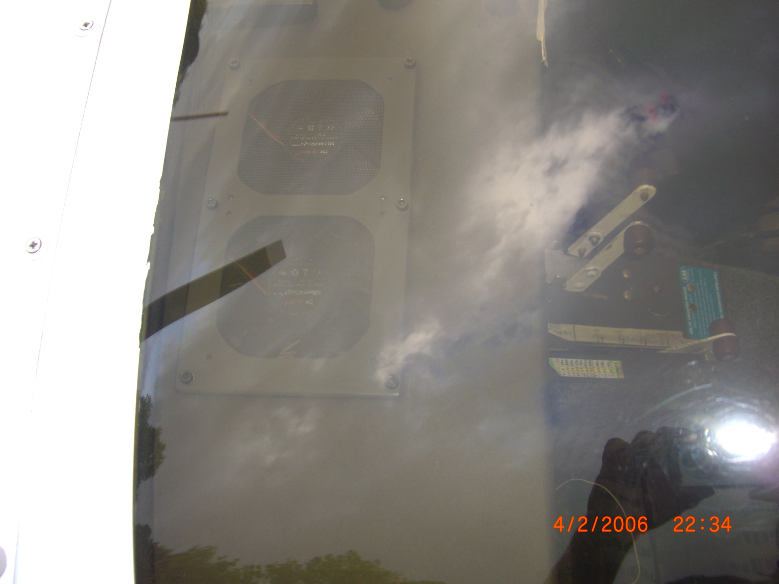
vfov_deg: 37.7
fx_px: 855
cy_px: 292
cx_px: 390
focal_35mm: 38
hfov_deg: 49.0
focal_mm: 7.9
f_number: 2.8
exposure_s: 1/160
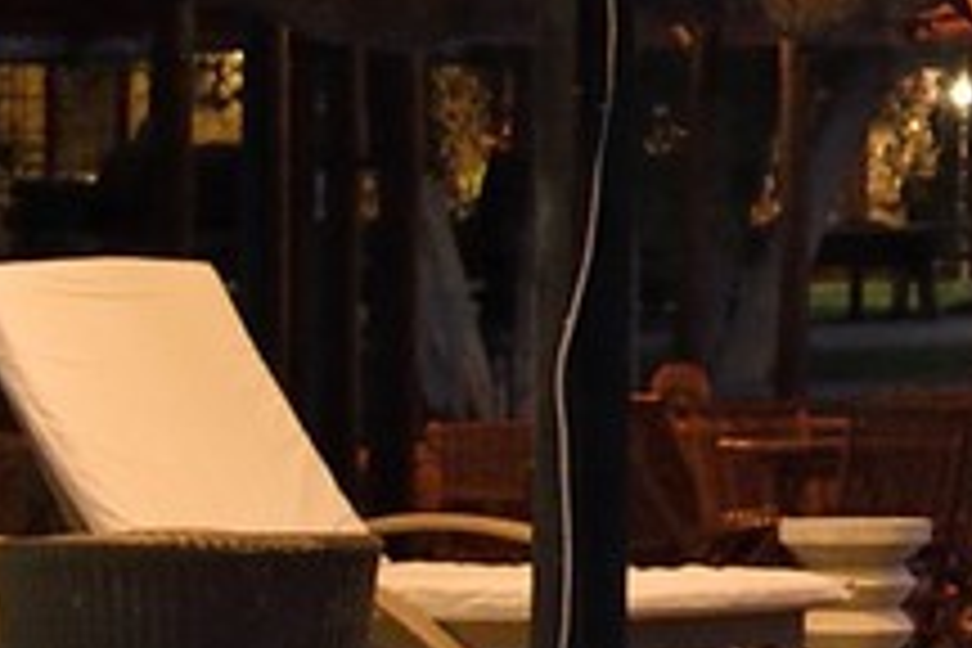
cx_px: 3164
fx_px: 7991
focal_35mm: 296
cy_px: 54
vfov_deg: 4.6
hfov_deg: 6.3
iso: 1600
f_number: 4
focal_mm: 40
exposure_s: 1/8
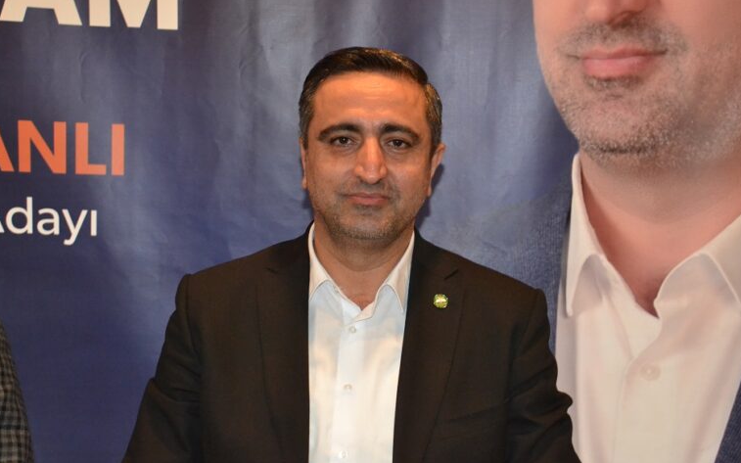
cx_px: 372
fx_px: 1252
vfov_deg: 21.0
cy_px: 231
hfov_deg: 33.0
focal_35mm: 62
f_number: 4.5
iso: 3200
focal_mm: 40
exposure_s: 1/60
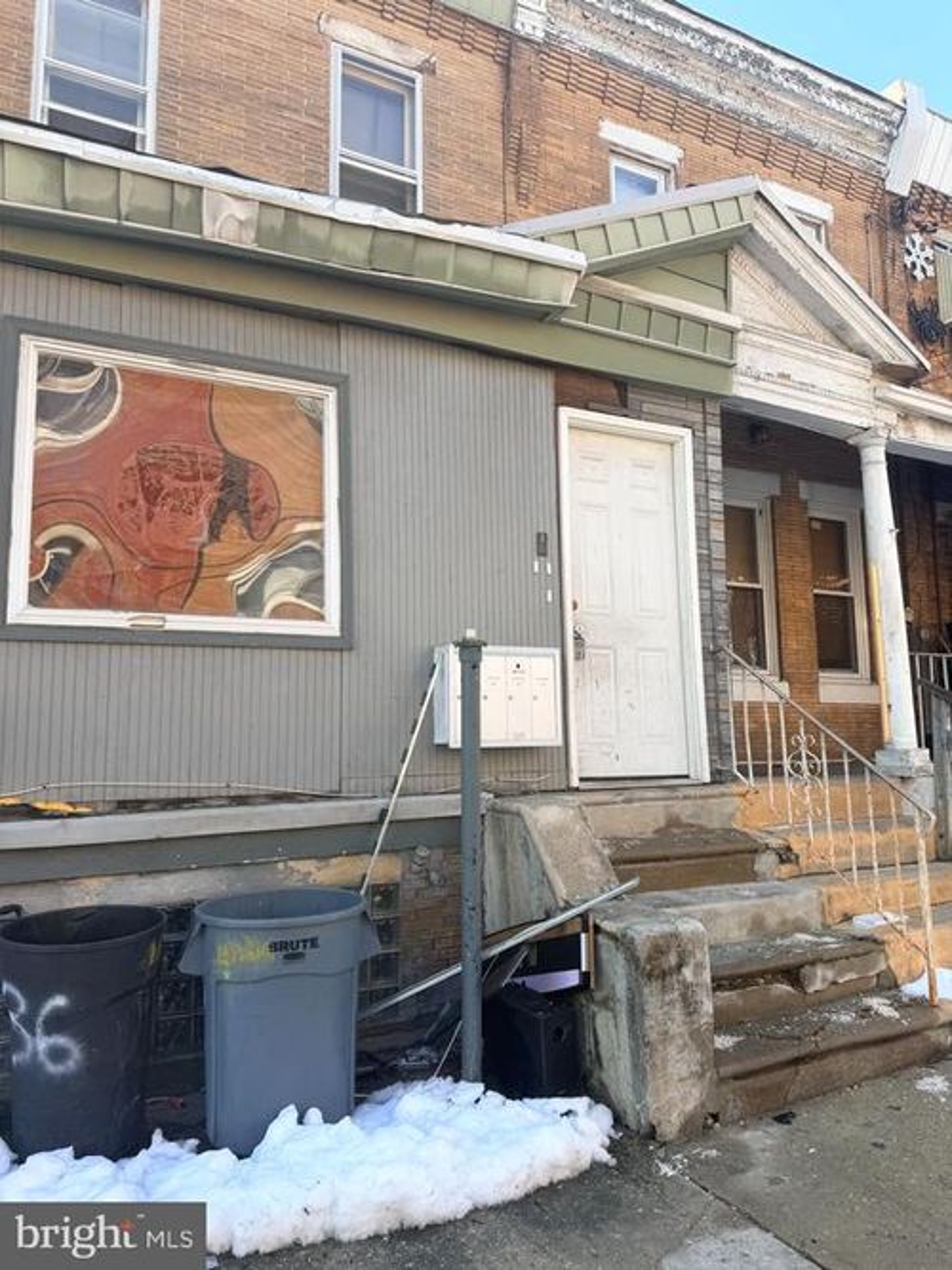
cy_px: 635
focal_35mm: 24
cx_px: 476
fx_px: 880
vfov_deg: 71.6
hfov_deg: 56.8
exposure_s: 1/788
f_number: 1.78
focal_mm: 6.76
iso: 80
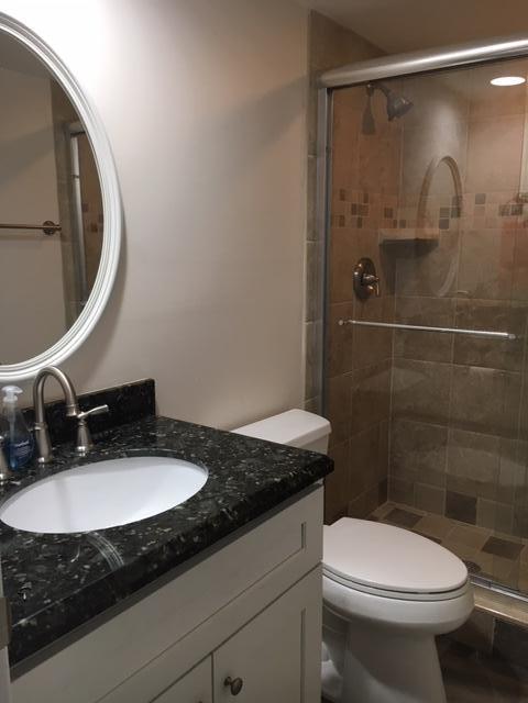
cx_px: 264
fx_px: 590
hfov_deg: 48.2
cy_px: 352
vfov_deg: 61.7
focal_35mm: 29
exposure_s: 1/30
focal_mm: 4.15
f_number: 2.2
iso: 64
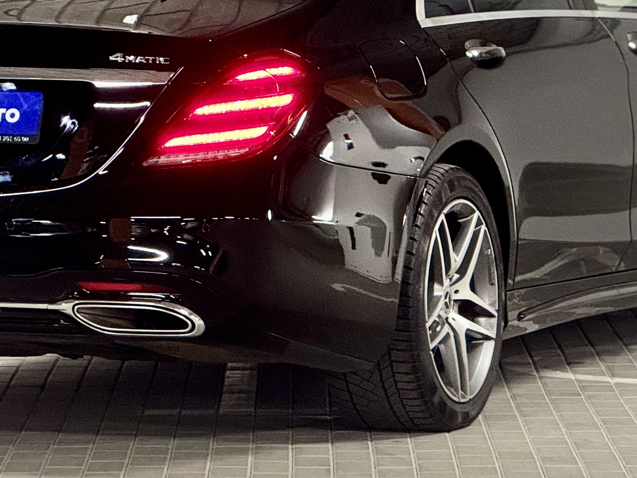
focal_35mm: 249
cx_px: 252
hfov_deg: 8.0
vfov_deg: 6.0
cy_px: 115
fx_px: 4582
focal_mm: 15.66
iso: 400
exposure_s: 1/50
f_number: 2.8
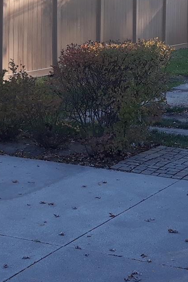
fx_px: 744
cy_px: 18
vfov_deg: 20.9
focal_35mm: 95
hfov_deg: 14.4
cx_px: 84
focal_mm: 3.7
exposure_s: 1/151
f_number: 1.7
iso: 40
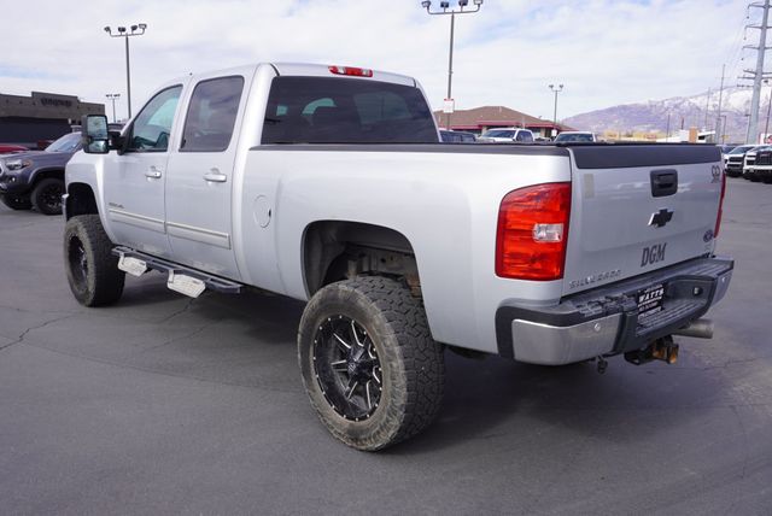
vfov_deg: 43.7
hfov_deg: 61.9
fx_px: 644
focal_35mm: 30
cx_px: 386
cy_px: 258
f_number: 9
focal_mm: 20
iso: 100
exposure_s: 1/125
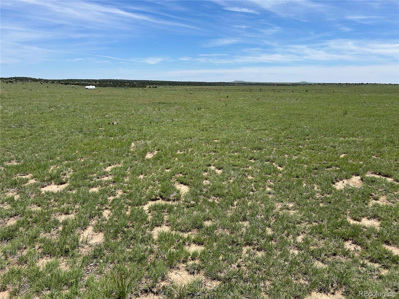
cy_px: 150
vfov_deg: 53.1
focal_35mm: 26
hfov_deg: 67.3
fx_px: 300
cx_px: 200
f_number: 1.5
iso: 50
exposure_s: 1/5587
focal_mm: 5.7
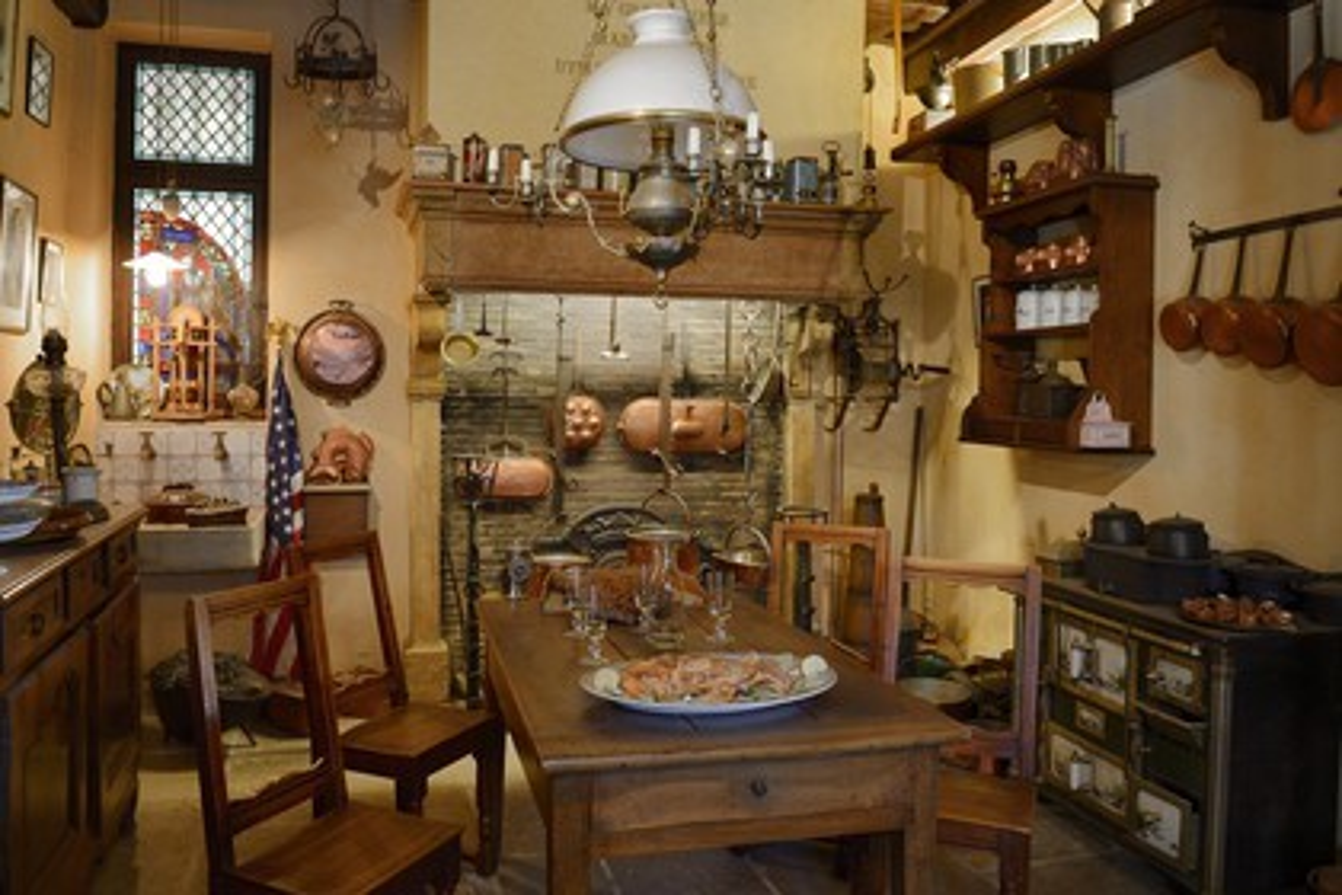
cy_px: 448
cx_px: 671
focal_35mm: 24
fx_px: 895
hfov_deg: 73.7
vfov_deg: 53.1
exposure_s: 1/4
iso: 800
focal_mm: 24
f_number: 7.1
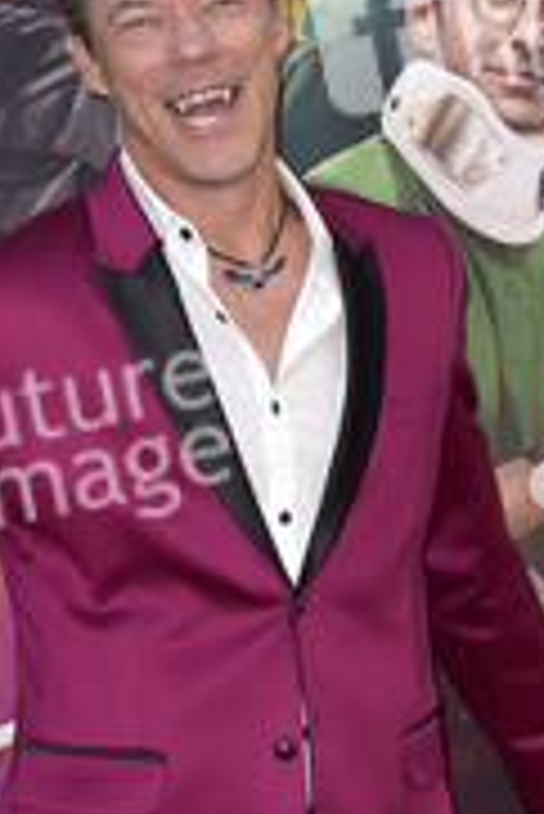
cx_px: 133
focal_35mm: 128
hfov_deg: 10.7
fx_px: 2896
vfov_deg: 15.9
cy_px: 684
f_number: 5.6
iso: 500
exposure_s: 1/250
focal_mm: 58
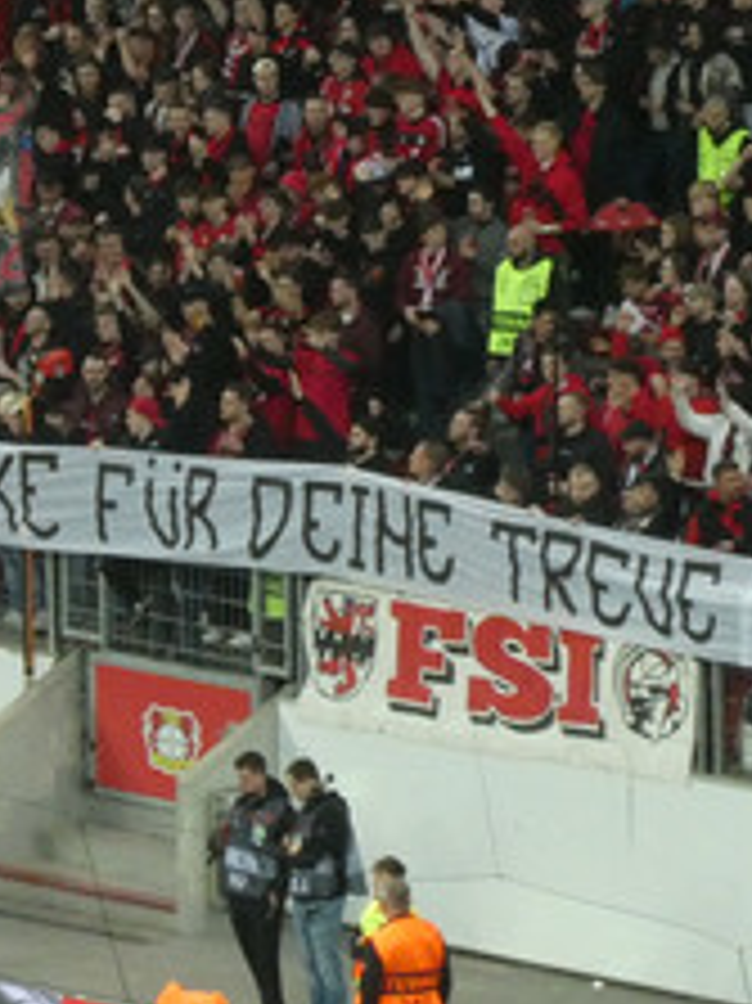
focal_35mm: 460
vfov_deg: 4.3
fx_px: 13337
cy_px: 450
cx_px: -59
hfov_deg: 3.2
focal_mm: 28.7
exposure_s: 1/80
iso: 640
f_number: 5.5
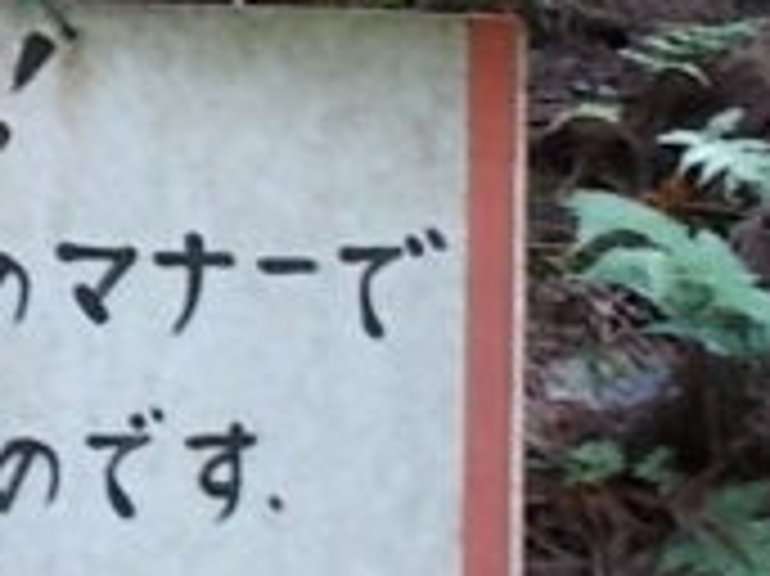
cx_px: -284
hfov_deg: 12.2
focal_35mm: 156
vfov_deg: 9.4
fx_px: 3468
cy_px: -130
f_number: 3.2
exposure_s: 1/25
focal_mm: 4.6
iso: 80
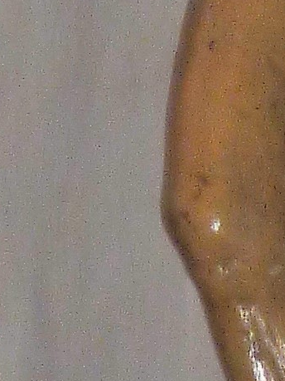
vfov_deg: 3.0
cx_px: 362
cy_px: -432
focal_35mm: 656
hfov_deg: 2.3
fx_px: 7205
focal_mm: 13.2
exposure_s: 1/50
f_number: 4.9
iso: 80
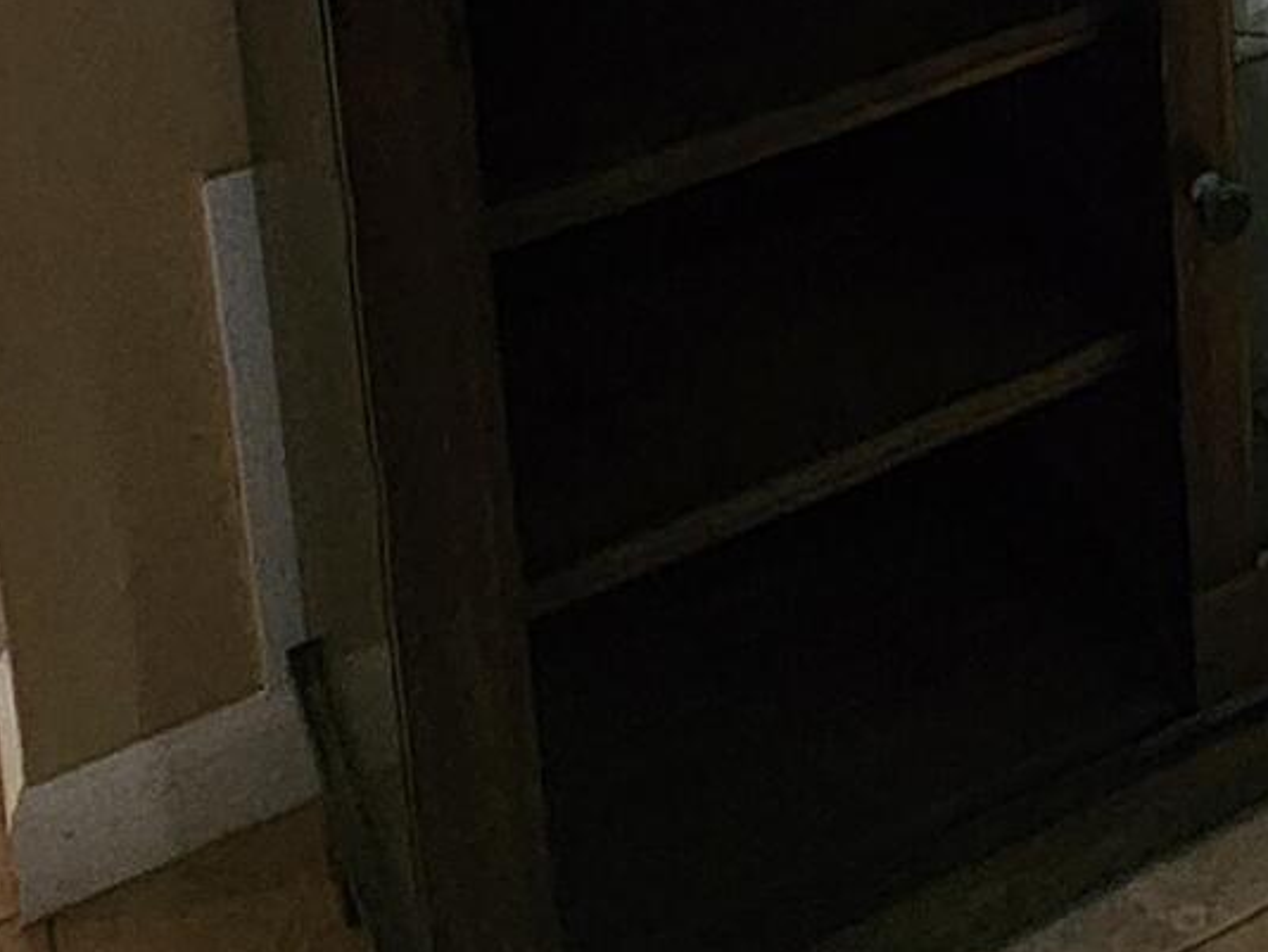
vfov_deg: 14.9
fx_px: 2675
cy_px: -1140
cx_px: 1453
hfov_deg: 24.6
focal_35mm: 73
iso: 500
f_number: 2.2
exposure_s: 1/30
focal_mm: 2.2
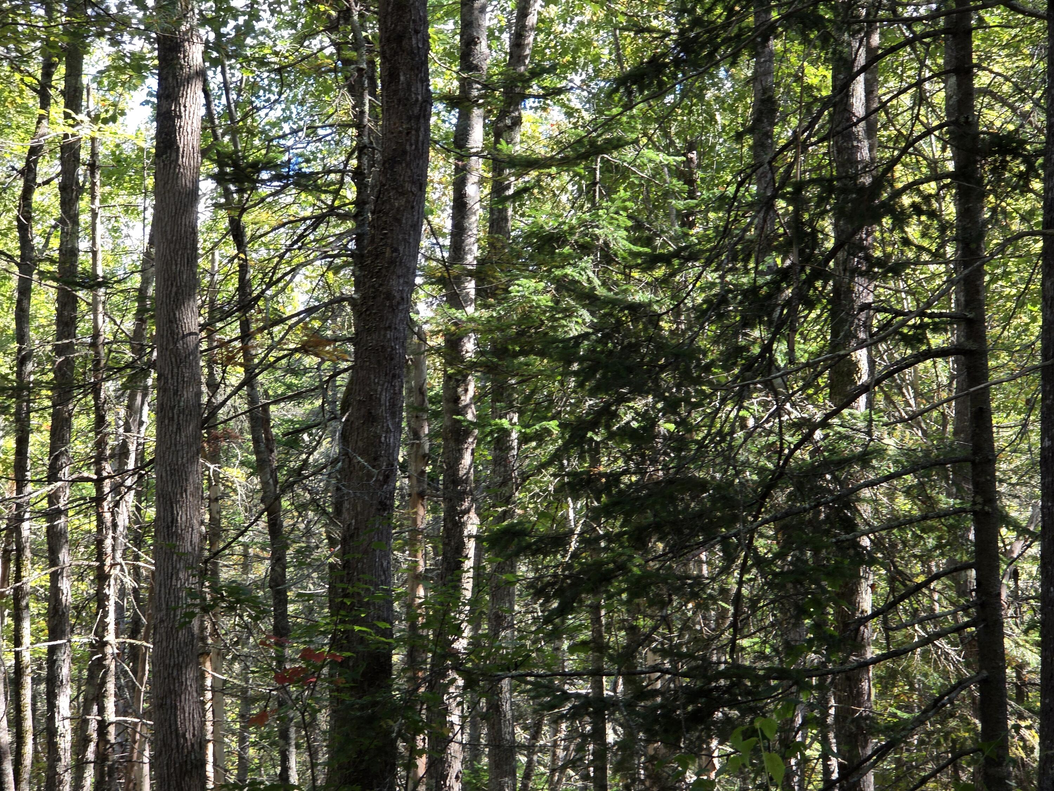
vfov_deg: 12.9
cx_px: 527
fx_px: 3502
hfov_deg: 17.1
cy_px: 396
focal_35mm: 115
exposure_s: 1/120
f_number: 3.4
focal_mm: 18.6
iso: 64
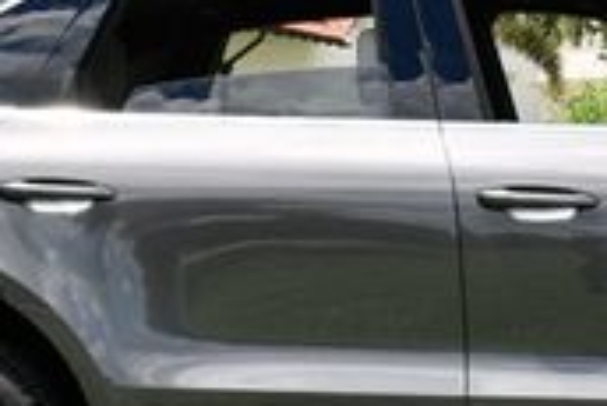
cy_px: 64
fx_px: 2632
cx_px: 558
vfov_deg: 8.8
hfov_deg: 13.0
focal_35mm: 156
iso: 140
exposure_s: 1/250
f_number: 8
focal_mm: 21
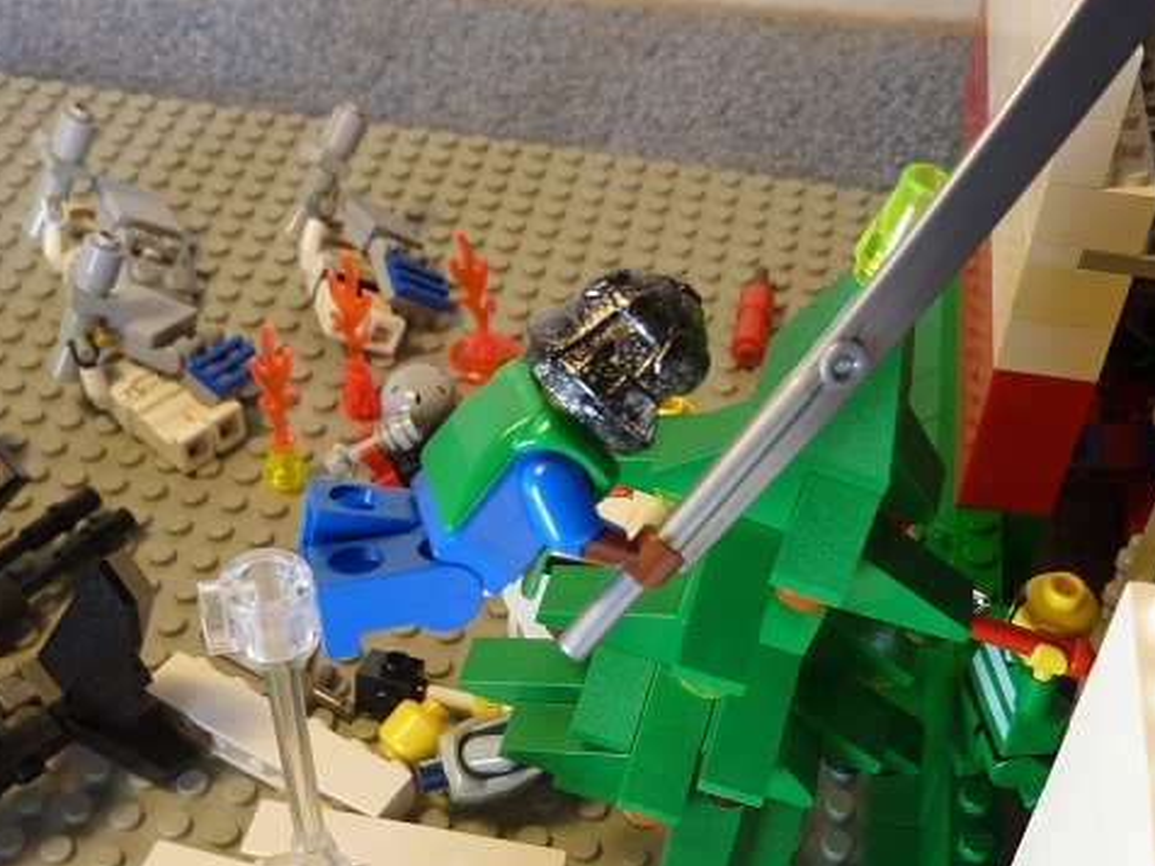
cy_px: 648
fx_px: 1401
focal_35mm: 42
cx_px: 643
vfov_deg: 33.7
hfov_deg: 44.7
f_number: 3.3
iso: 100
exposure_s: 1/30
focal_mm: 4.1
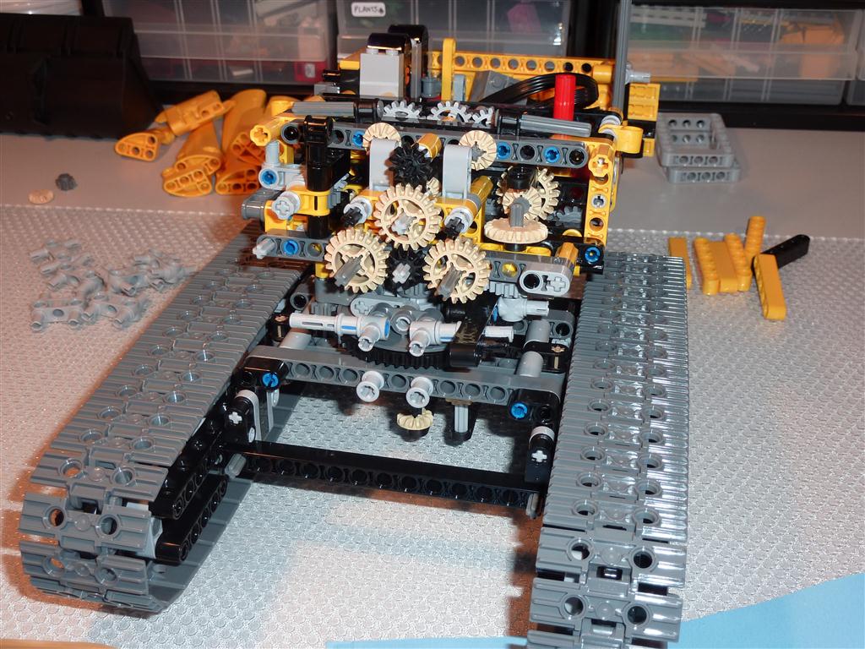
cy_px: 324
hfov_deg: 44.8
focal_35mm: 42
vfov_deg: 34.3
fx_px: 1050
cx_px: 432
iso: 100
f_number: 3.7
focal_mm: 6.9
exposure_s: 1/30
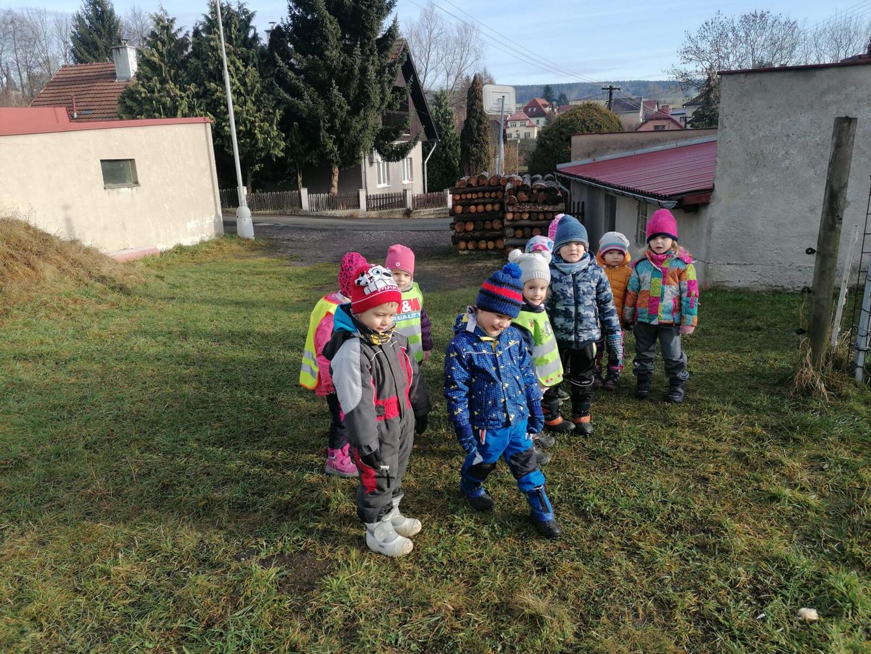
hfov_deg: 65.3
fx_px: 679
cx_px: 436
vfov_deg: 51.4
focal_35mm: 27
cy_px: 327
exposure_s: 1/618
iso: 50
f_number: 1.8
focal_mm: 4.75
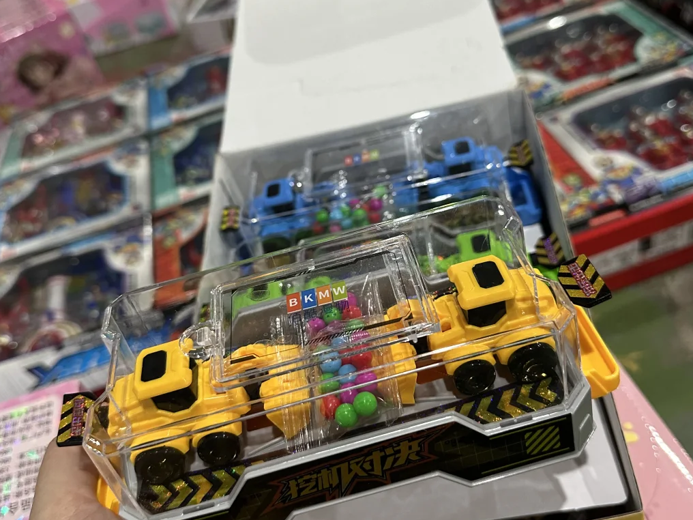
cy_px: 229
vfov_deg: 41.7
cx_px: 363
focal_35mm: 34
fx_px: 681
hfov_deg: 53.9
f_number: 1.78
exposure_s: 1/50
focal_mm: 6.86
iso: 400
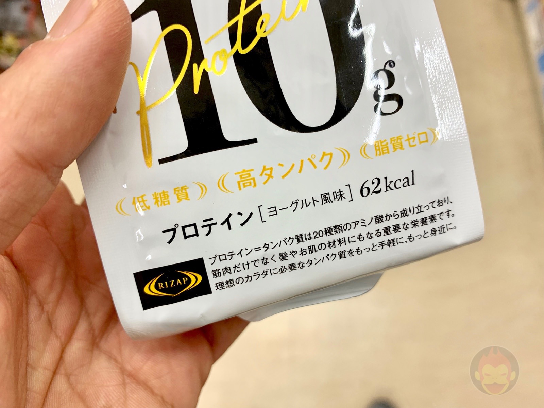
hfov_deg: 67.3
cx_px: 272
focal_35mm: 26
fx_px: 409
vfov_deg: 53.1
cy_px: 204
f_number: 1.8
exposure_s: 1/122
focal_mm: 4.25
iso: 25
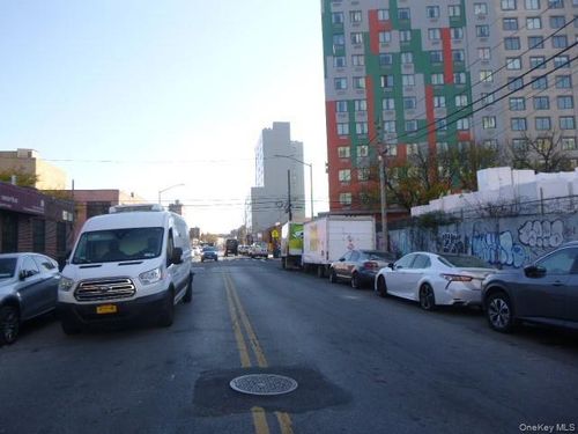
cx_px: 289
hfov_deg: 69.4
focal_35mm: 25
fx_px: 417
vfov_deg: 54.9
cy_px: 217
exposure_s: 1/200
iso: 100
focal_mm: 4.5
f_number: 3.9
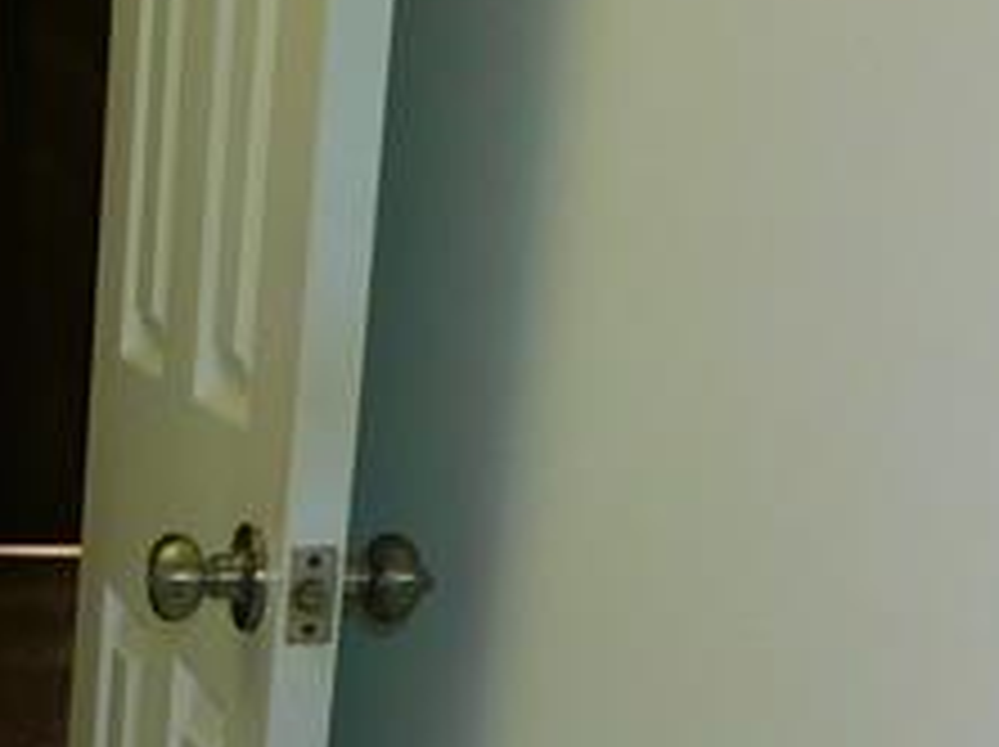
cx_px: -738
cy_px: 774
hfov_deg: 18.8
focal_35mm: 83
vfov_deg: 17.3
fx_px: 2393
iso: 125
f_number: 3
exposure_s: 1/100
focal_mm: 4
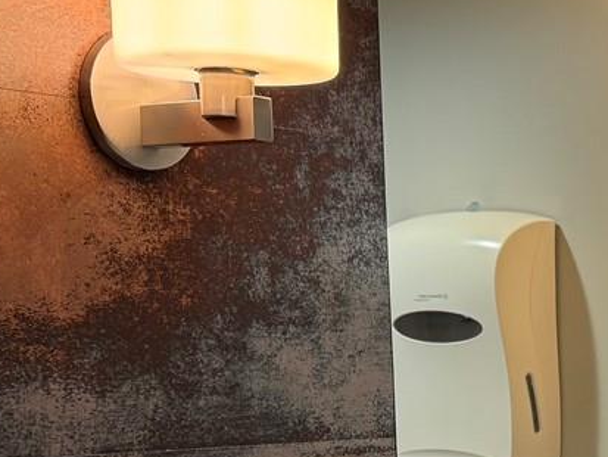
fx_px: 1634
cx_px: 732
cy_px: 656
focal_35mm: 93
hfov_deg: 19.8
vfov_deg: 14.9
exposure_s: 1/60
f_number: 1.78
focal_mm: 6.76
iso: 160
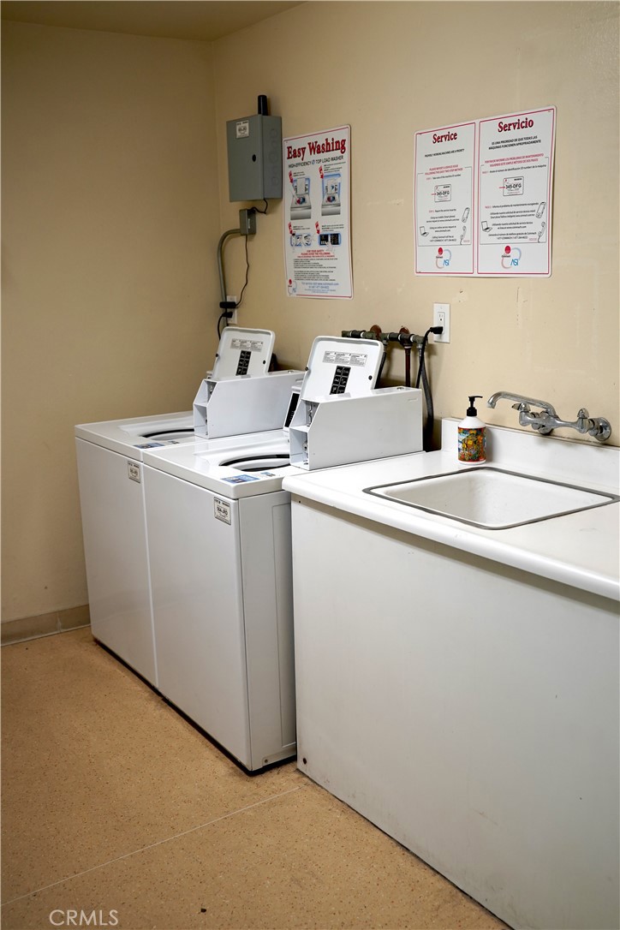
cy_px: 465
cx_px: 310
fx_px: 956
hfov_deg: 35.9
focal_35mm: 37
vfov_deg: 51.9
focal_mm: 37
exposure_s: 1/160
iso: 800
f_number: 4
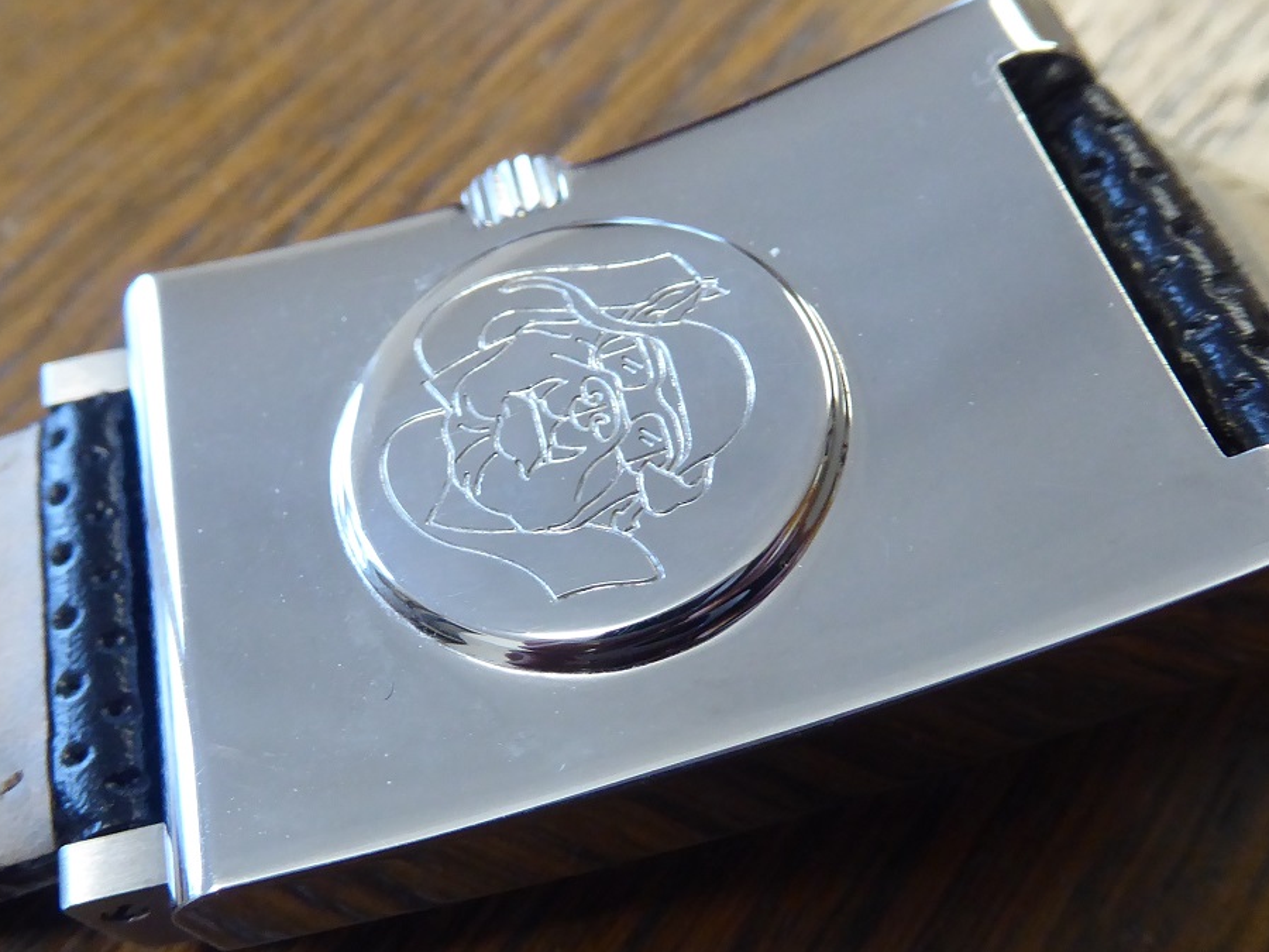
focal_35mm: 40
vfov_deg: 35.9
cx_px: 599
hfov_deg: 46.8
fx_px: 1466
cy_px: 542
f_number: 3.3
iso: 400
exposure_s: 1/25
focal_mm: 4.3
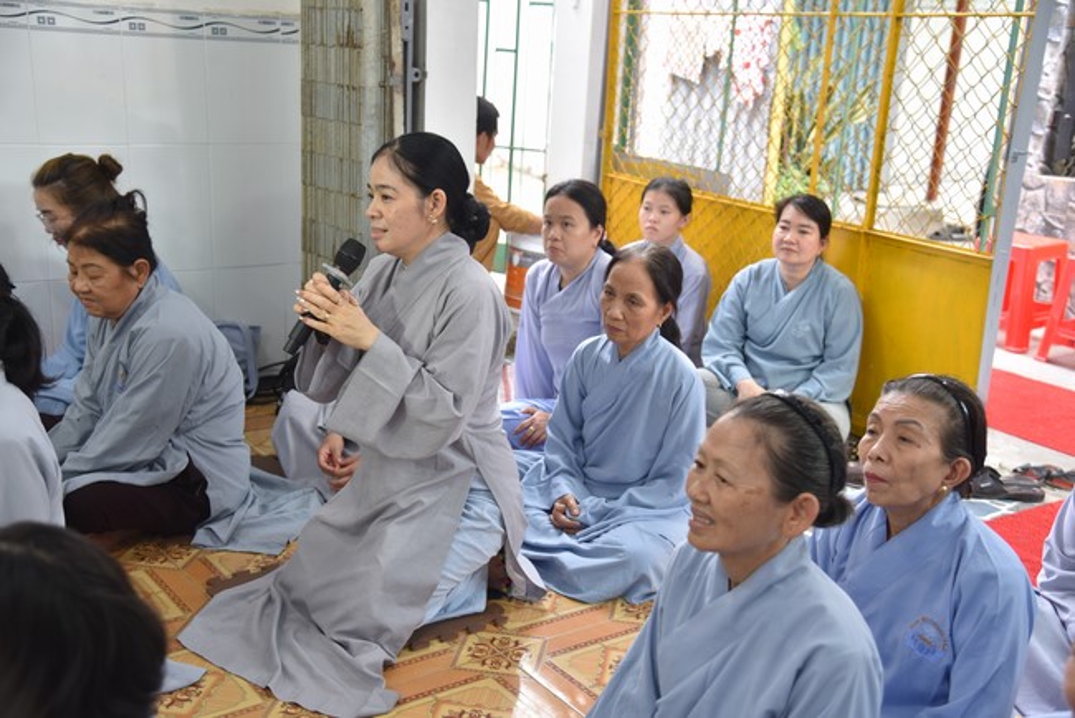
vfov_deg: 30.5
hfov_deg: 44.5
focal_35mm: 44
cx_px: 538
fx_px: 1314
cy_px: 359
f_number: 4
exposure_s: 1/60
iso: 400
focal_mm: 44
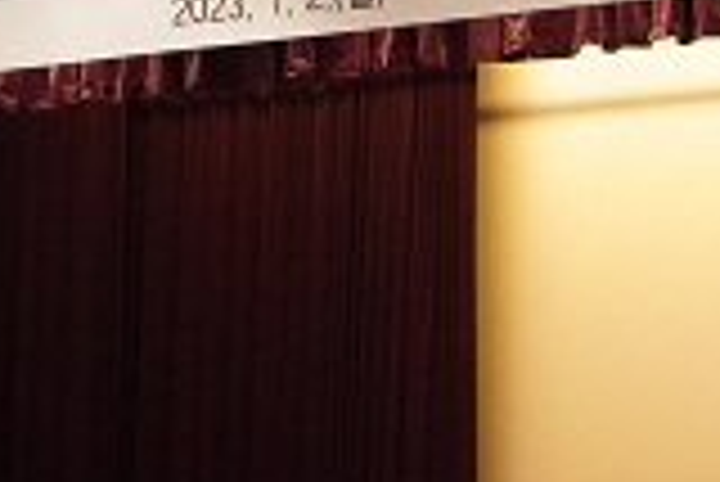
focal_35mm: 180
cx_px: 630
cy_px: 541
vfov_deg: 7.6
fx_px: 3603
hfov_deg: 11.3
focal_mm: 32
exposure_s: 1/250
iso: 3200
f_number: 4.5
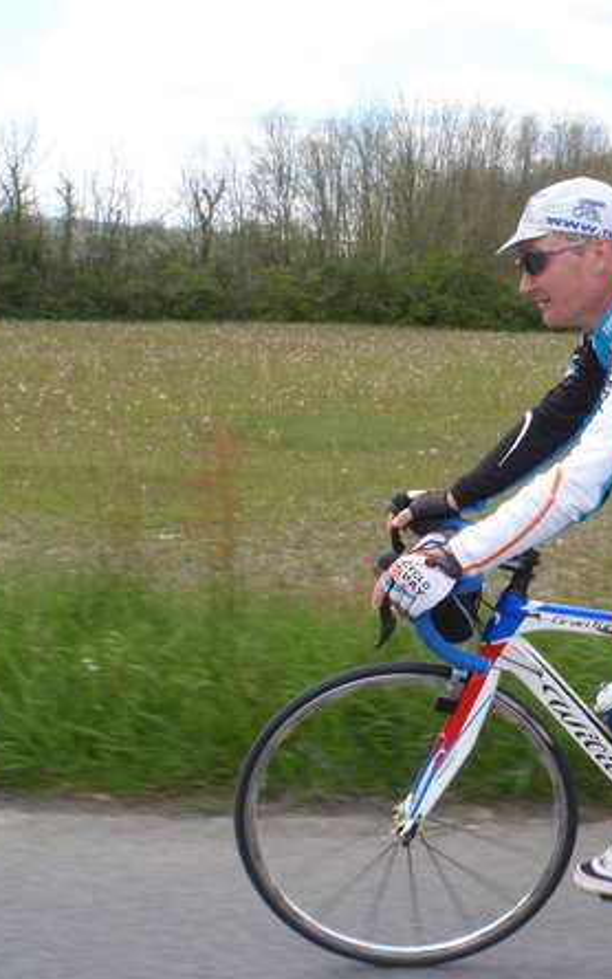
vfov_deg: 49.3
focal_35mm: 40
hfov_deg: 30.5
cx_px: 559
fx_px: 1068
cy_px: 488
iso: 64
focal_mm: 5
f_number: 4
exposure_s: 1/200
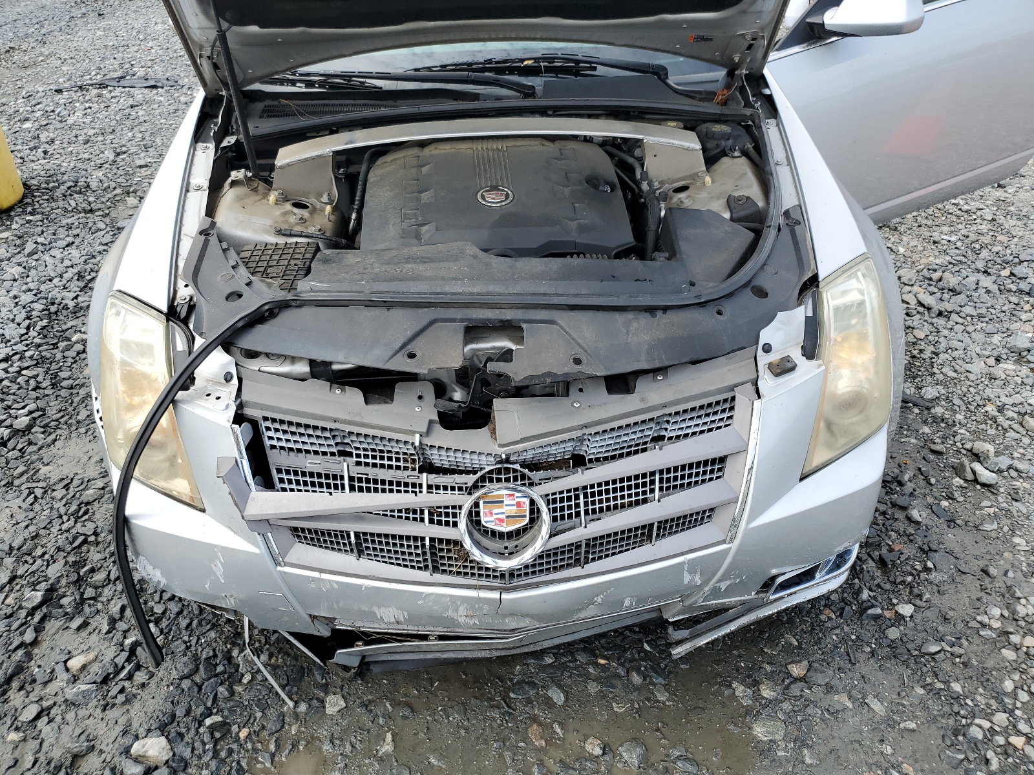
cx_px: 517
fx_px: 777
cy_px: 388
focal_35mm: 26
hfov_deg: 67.3
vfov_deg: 53.1
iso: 50
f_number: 1.5
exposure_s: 1/1250
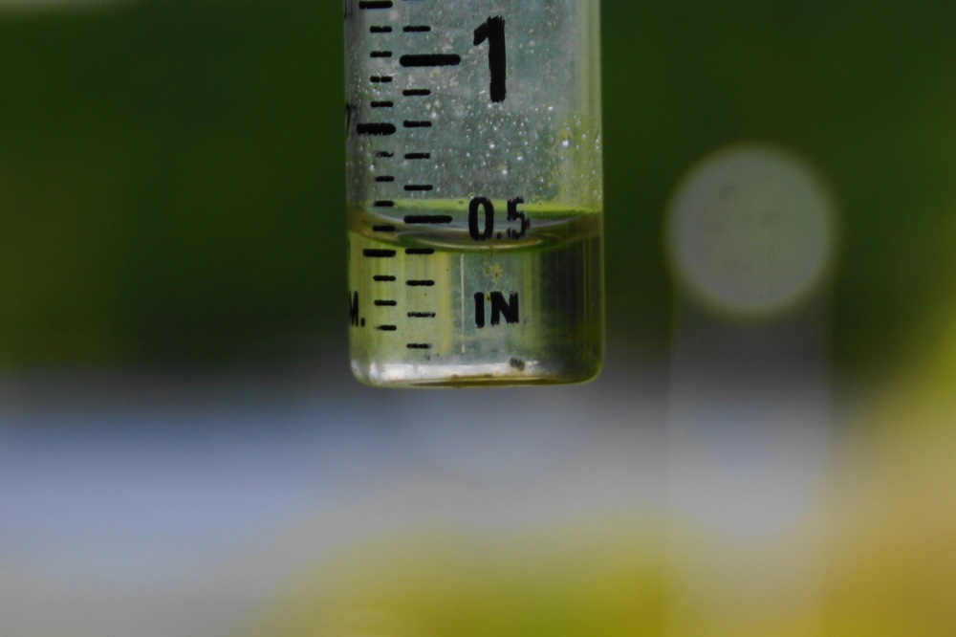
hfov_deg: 16.1
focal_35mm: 128
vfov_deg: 10.7
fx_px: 3385
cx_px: 478
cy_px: 318
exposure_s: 1/160
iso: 100
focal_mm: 85
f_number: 5.6
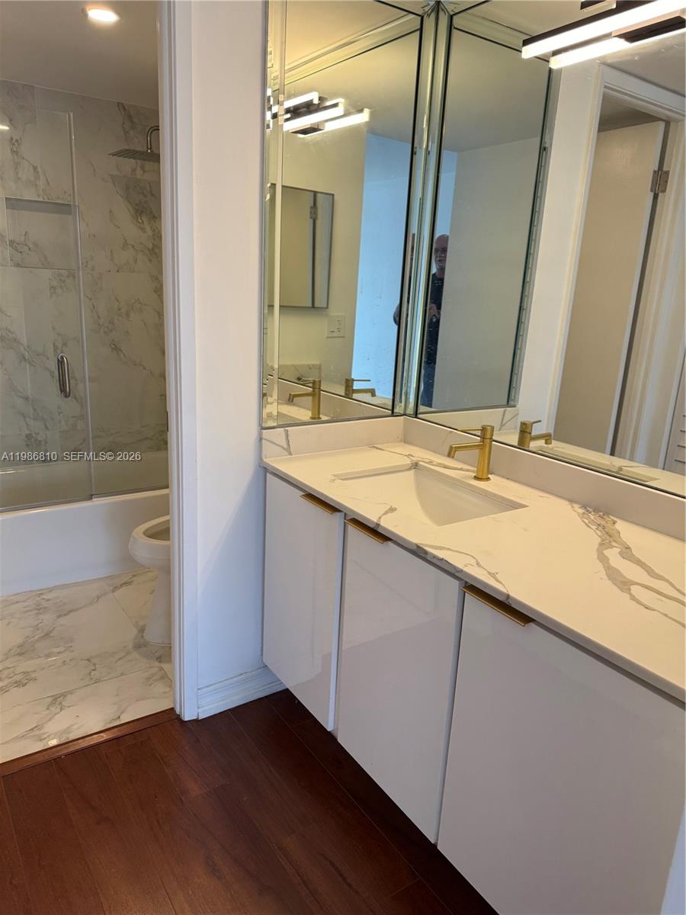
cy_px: 458
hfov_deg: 56.8
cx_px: 343
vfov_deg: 71.6
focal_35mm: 24
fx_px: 634
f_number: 1.78
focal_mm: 6.76
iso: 125
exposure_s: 1/120
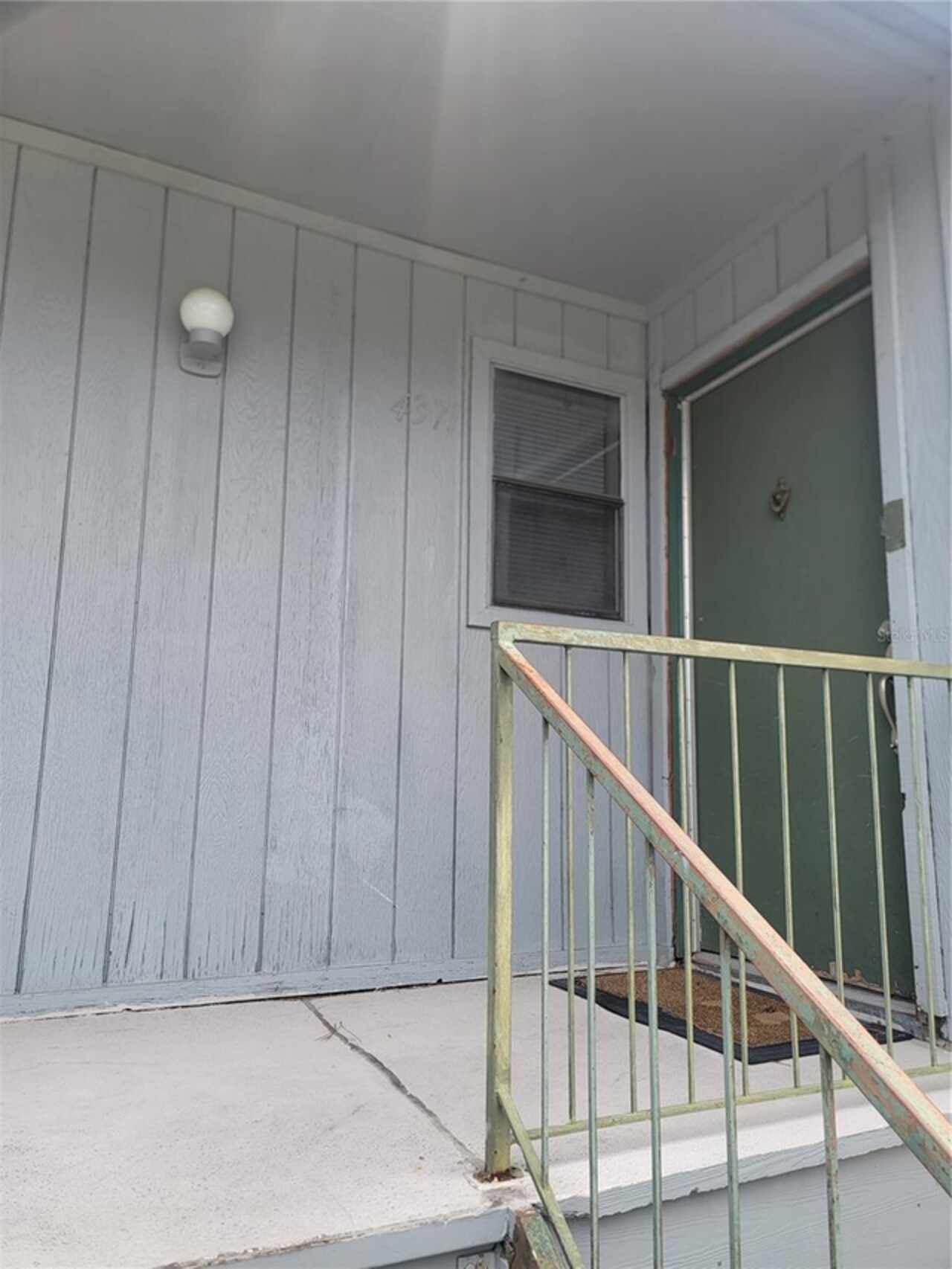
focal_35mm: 24
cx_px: 476
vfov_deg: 71.6
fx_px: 880
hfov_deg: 56.8
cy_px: 634
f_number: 1.8
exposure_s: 1/216
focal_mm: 6.7
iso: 16
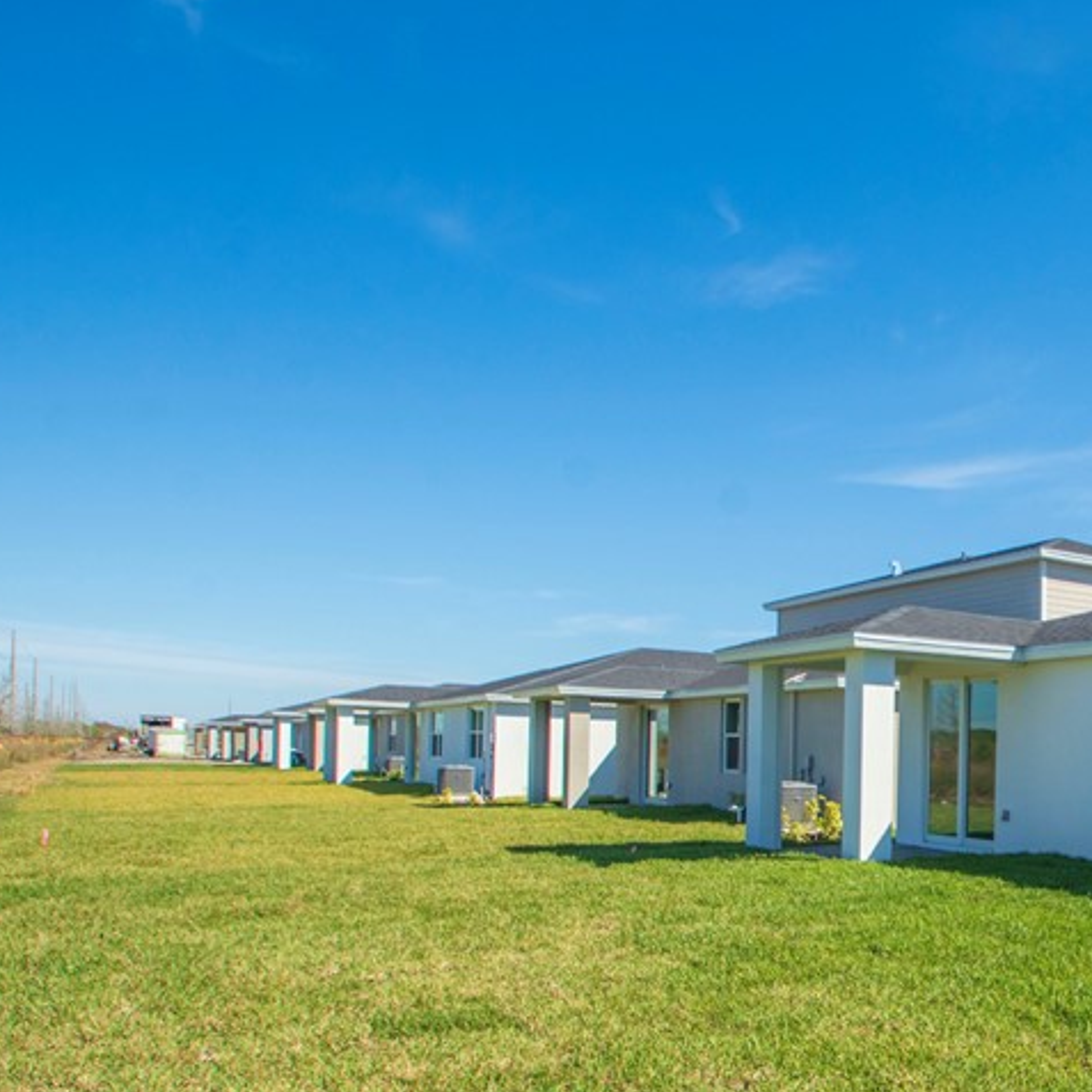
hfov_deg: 47.4
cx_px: 1062
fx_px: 1035
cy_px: 735
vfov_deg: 54.4
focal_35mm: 29
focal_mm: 10
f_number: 8
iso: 220
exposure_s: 1/500
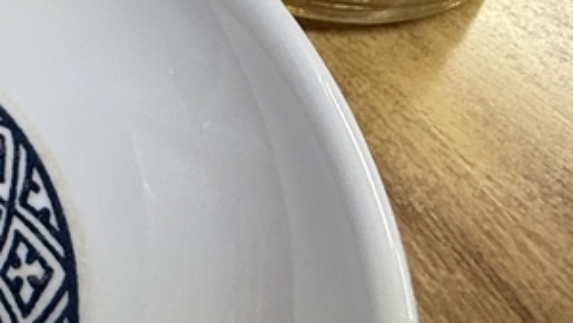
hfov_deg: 29.9
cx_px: -96
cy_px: -199
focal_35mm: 61
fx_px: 927
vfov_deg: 17.3
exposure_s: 1/60
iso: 320
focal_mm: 2.22
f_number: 2.2
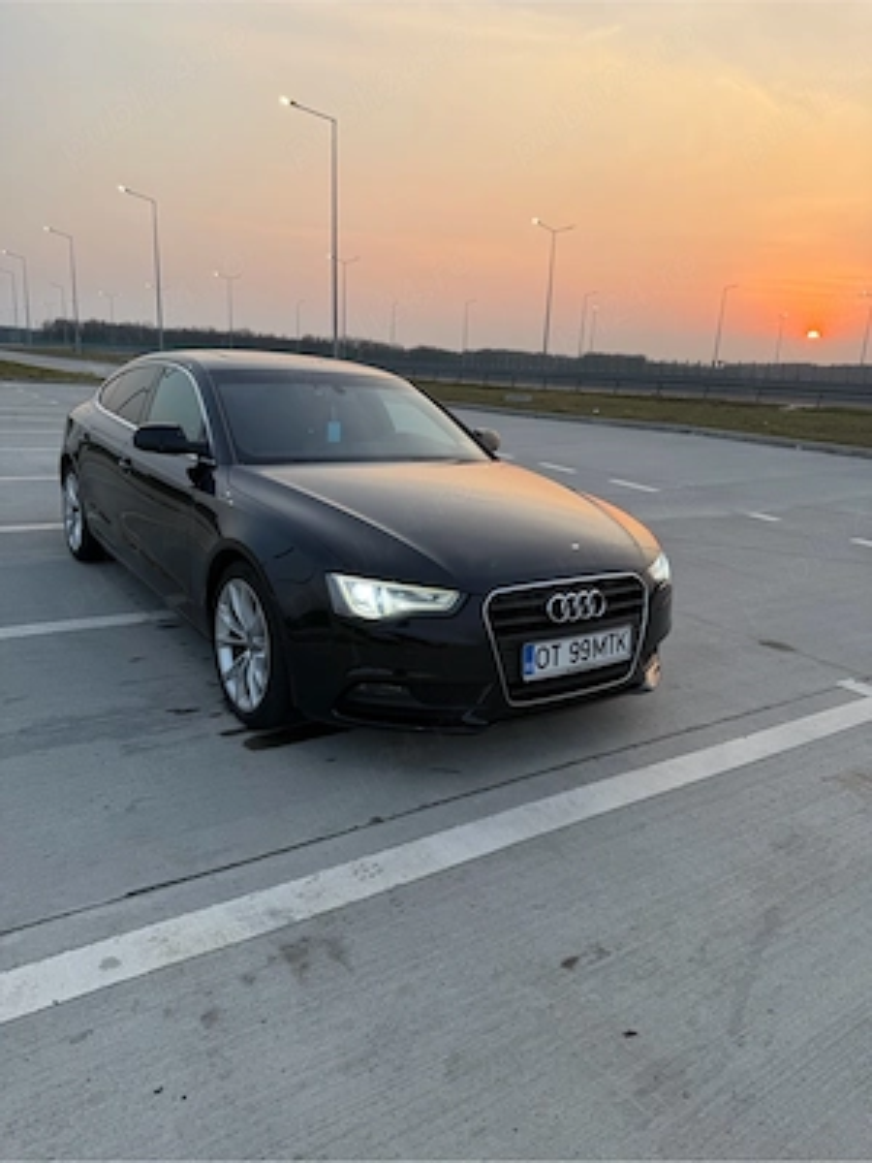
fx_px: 806
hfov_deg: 56.8
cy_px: 582
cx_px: 436
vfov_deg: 71.6
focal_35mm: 24
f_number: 1.78
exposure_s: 1/423
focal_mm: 6.76
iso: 80
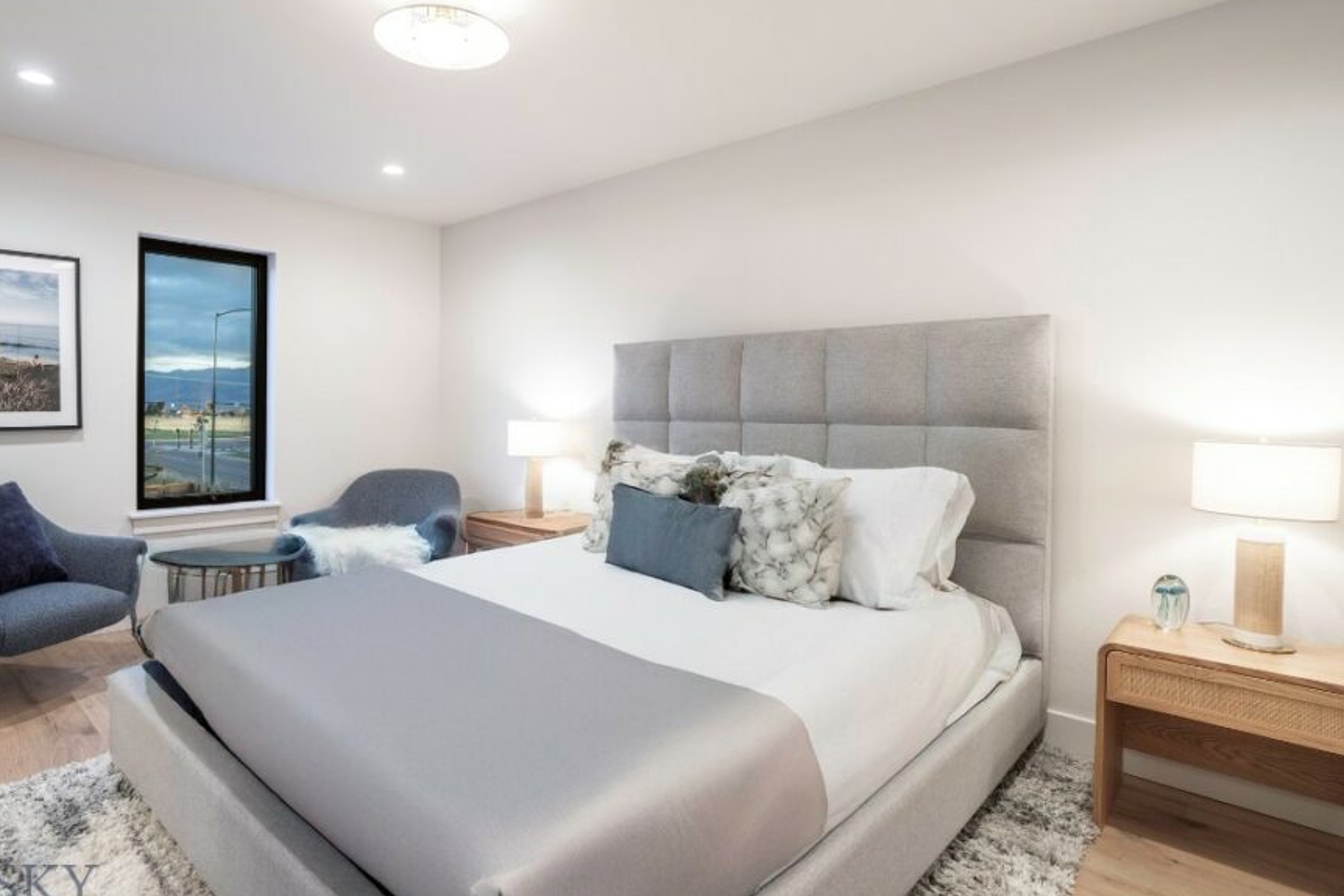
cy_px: 420
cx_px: 592
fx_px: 709
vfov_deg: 64.5
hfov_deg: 86.5
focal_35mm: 19
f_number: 6.3
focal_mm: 16
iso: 800
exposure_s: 1/800
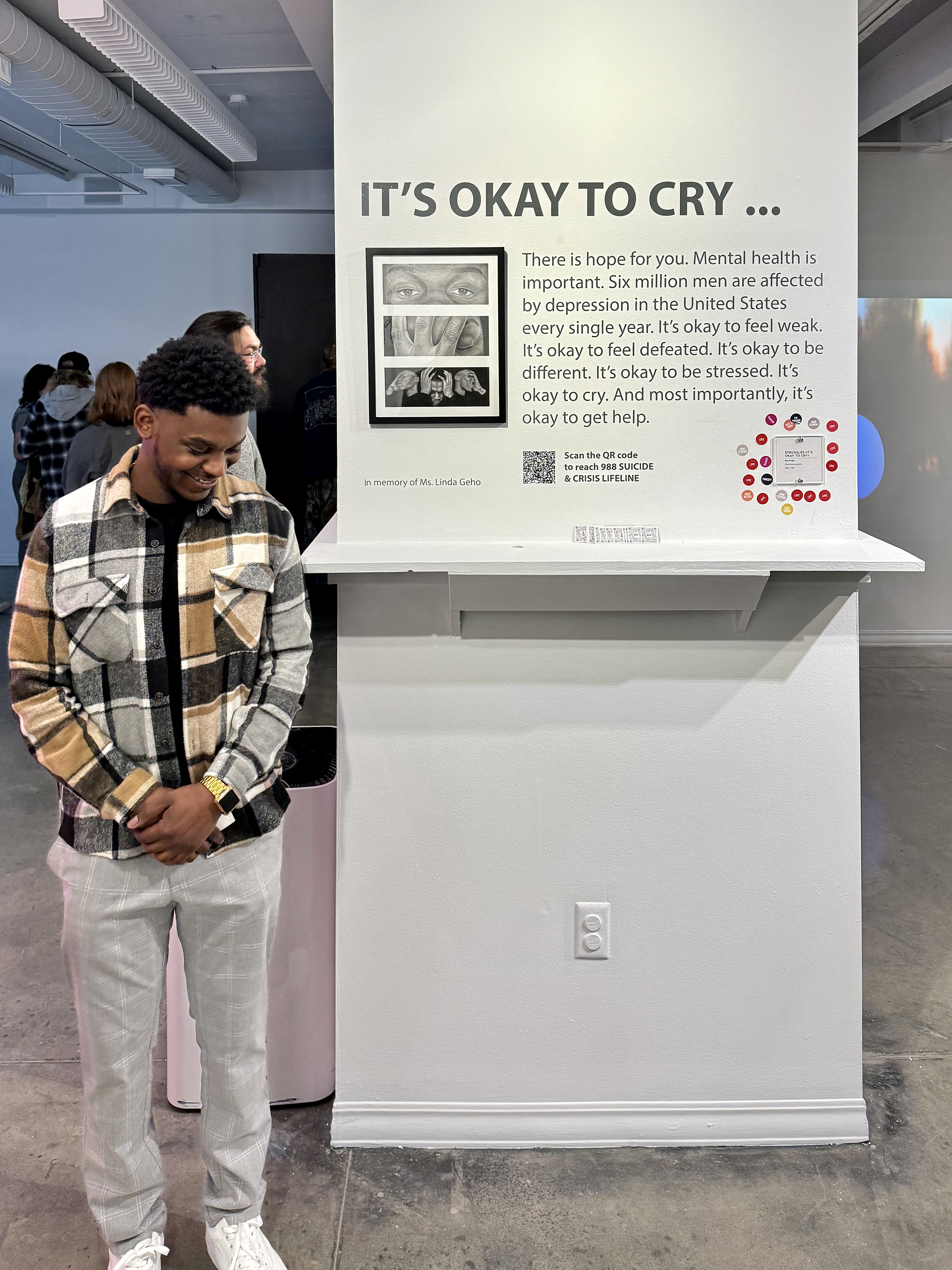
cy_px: 635
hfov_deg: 56.8
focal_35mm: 24
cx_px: 476
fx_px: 880
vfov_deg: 71.6
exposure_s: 1/120
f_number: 1.78
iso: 125
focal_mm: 6.86
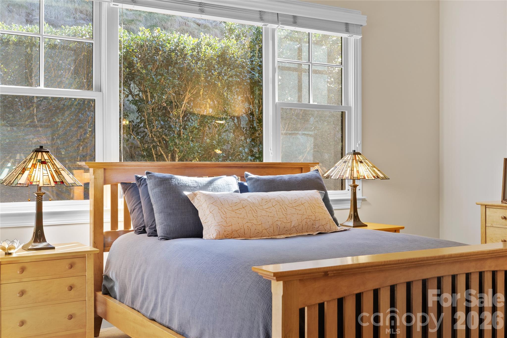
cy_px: 169
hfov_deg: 44.5
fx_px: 620
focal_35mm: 44
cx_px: 254
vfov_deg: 30.5
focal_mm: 44
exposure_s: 1/2.5
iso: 640
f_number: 8
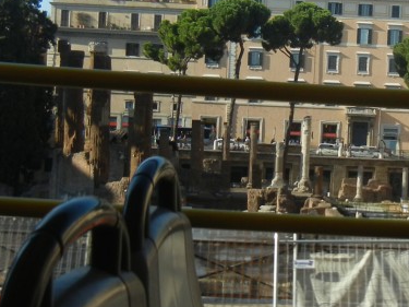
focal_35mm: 82
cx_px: 366
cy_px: 125
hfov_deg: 23.2
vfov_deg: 18.0
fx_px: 969
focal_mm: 5.4
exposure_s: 1/290
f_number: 7
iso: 160
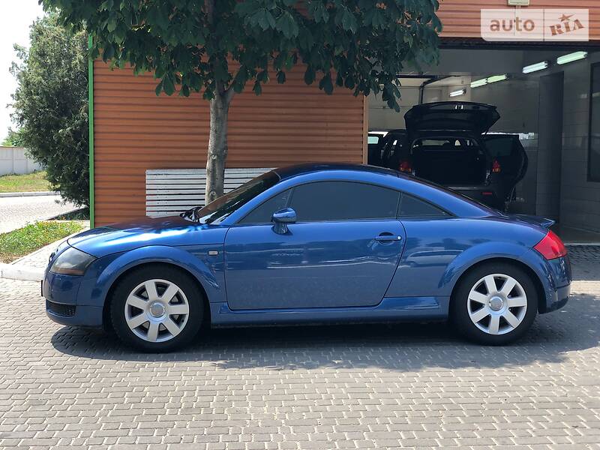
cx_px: 300
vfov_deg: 28.0
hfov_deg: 36.8
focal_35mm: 52
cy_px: 225
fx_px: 901
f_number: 2.4
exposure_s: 1/273
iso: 16
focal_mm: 6
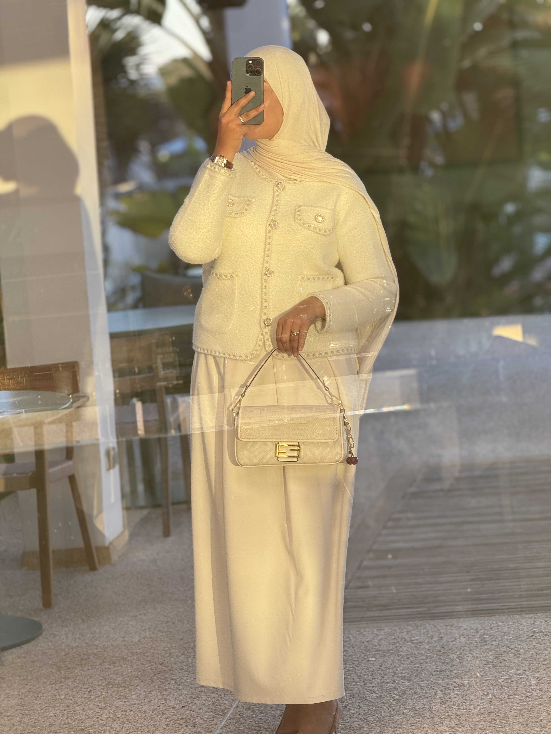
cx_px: 276
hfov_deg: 12.3
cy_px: 367
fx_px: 2547
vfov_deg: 16.4
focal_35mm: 120
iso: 64
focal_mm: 15.66
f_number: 2.8
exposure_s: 1/99
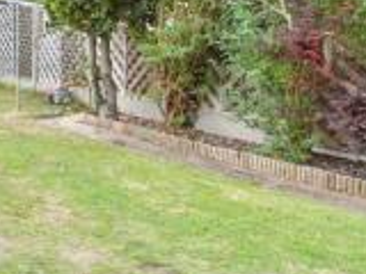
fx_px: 455
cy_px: 13
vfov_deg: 31.5
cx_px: -133
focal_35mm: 43
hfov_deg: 31.4
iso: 160
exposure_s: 1/20
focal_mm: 10
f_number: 8
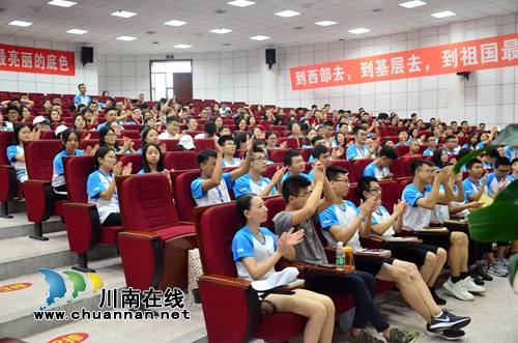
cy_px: 172
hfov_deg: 53.2
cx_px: 259
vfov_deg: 36.7
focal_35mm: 36
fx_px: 517
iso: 6400
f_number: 3.8
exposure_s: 1/125
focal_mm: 24
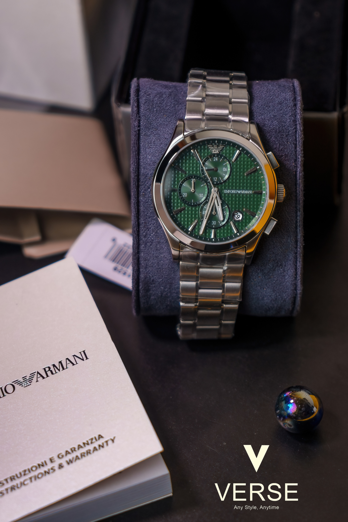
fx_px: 1522
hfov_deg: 13.0
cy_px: 261
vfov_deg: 19.5
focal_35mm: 105
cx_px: 174
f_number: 4
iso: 160
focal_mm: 70
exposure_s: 1/60
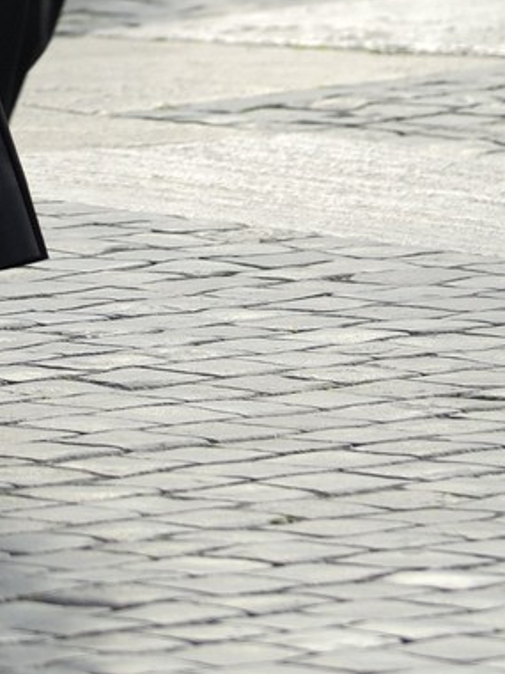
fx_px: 13694
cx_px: -377
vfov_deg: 2.8
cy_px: -647
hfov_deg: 2.1
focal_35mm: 704
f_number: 3
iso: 100
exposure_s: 1/160
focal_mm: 116
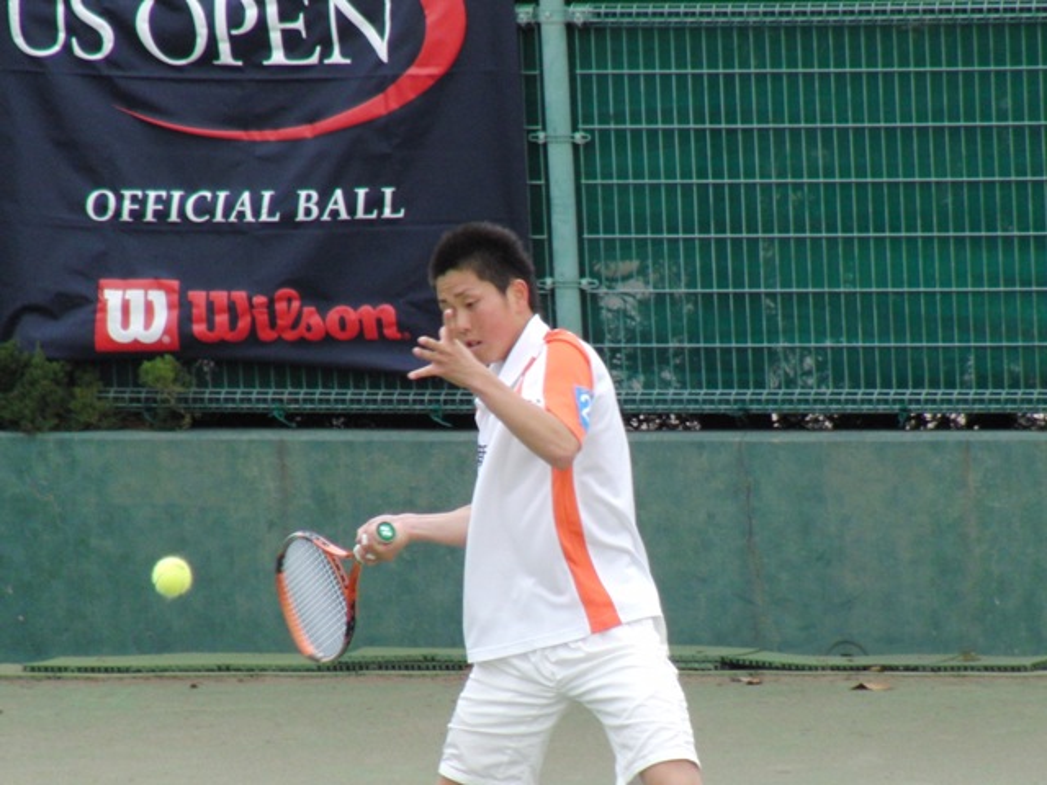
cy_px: 392
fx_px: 15728
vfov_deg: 2.9
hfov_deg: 3.8
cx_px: 524
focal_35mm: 520
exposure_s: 1/800
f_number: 4.5
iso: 200
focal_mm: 92
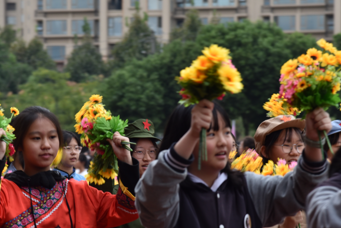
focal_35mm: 200
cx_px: 151
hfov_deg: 10.3
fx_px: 1895
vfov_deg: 6.9
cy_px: 120
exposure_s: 1/60
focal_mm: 120
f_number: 6.3
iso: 400
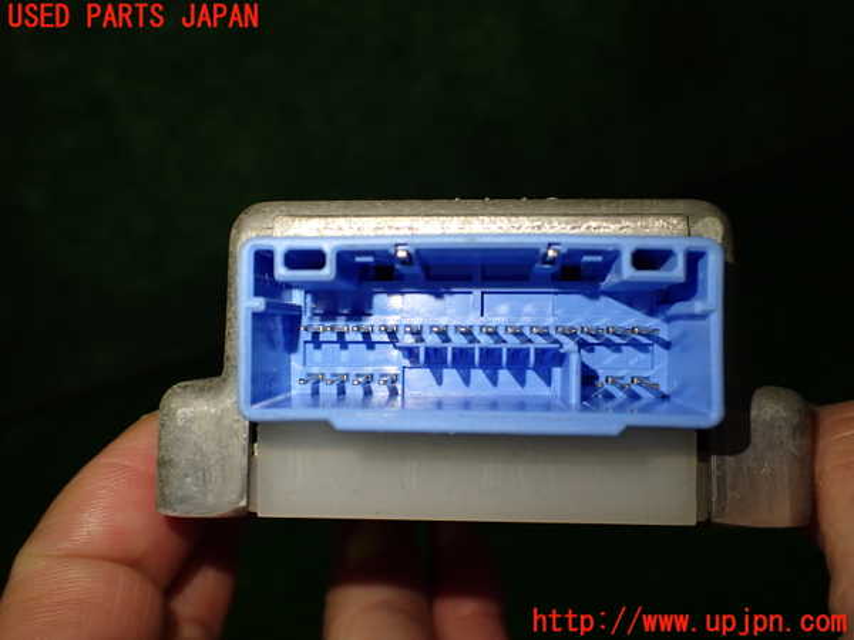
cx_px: 427
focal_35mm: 30
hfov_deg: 60.0
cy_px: 320
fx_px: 740
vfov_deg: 46.8
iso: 200
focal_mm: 5.4
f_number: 2.3
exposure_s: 1/125
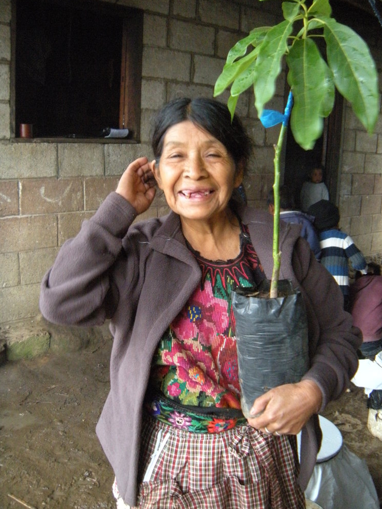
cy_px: 256
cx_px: 193
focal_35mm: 36
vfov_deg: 51.4
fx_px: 530
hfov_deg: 39.7
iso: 400
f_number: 3.8
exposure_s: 1/35
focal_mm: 5.9
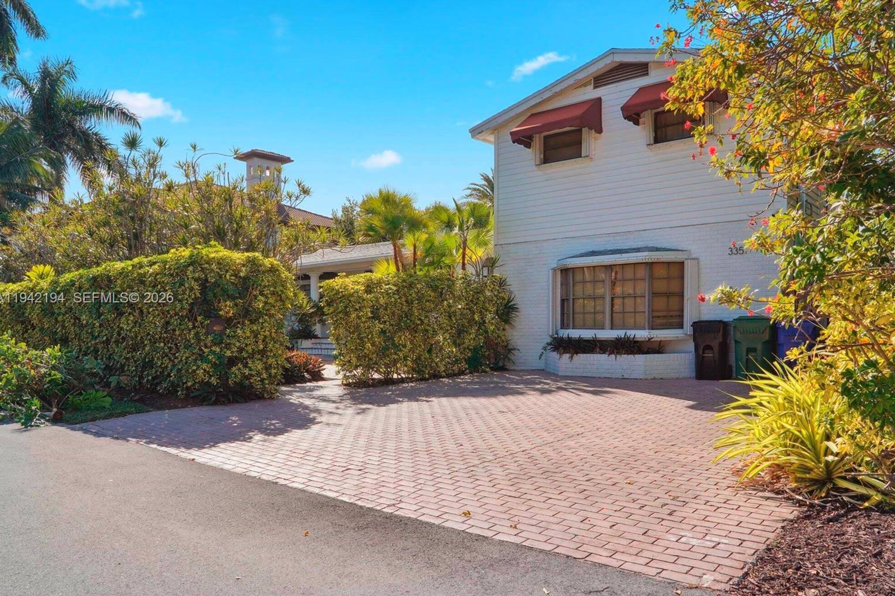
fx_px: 621
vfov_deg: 51.3
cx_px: 459
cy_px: 299
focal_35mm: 25
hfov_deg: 71.5
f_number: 11
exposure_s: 1/1250
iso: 400
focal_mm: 24
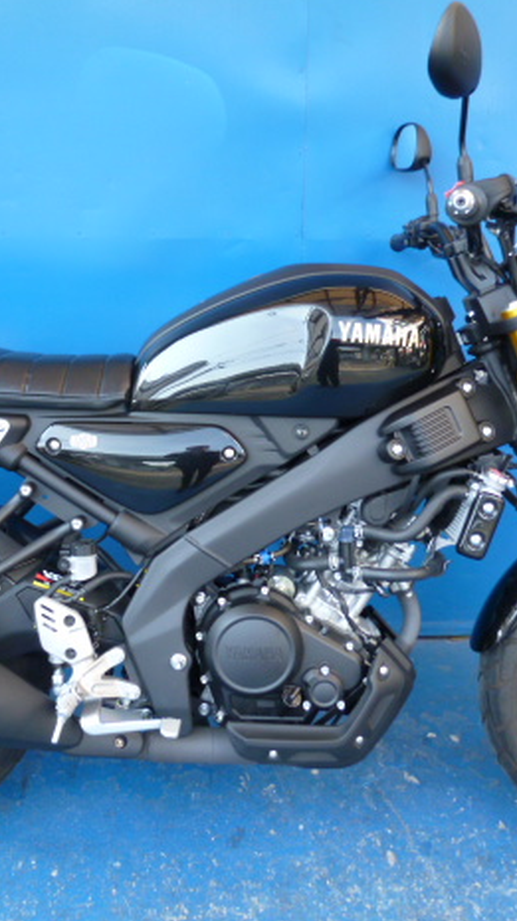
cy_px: 448
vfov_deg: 55.3
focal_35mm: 36
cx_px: 232
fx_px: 879
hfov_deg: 32.8
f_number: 2.2
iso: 80
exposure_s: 1/100
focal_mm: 4.3
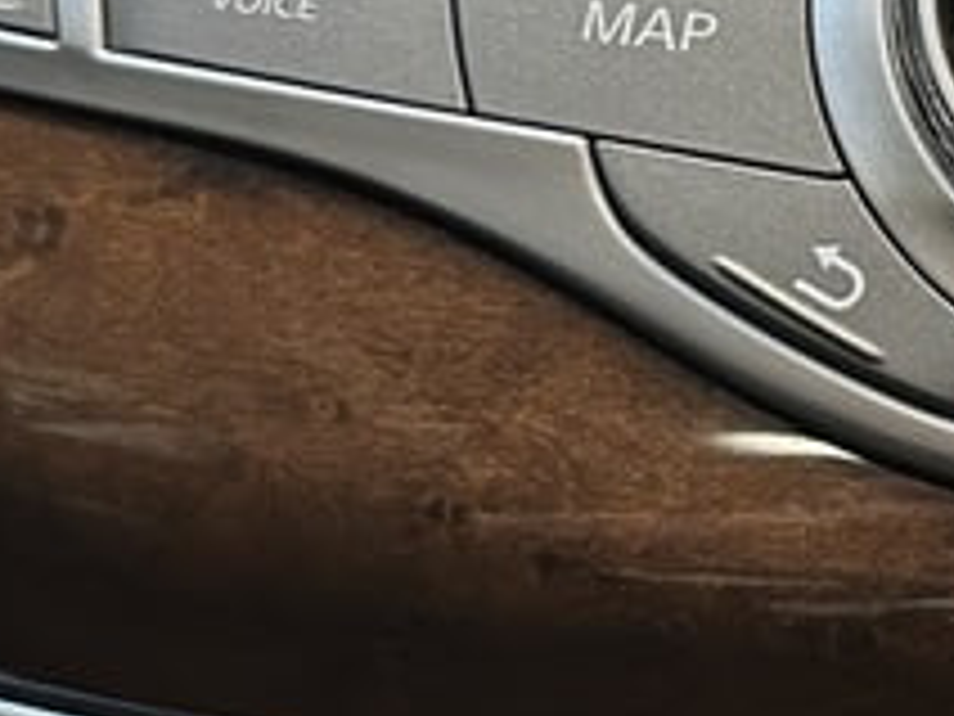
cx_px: 1282
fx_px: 2811
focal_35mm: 102
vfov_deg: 14.5
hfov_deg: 17.9
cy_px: 272
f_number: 1.78
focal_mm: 6.86
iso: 640
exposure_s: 1/60
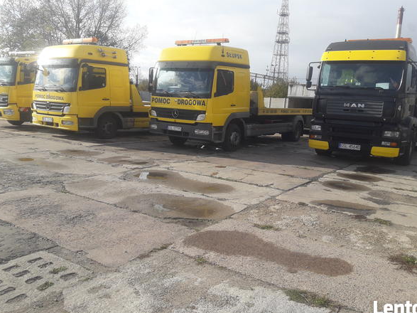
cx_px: 212
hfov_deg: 58.4
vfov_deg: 45.4
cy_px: 150
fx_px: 373
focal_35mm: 31
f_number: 1.9
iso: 40
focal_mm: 3.7
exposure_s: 1/996
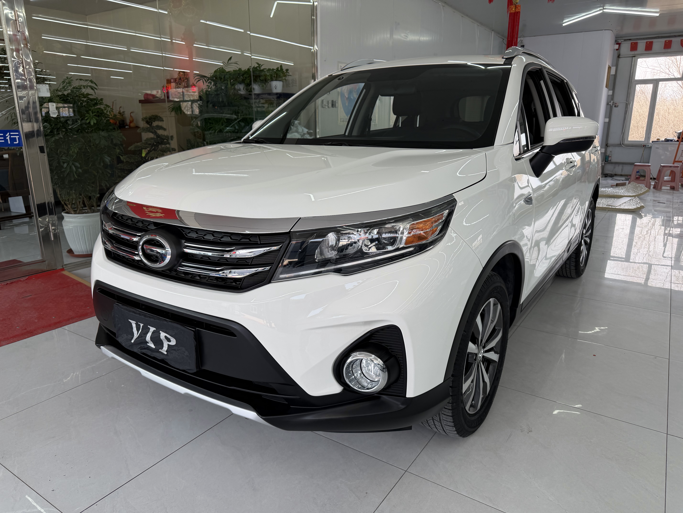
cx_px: 342
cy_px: 256
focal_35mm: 24
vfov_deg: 56.8
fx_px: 474
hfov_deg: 71.6
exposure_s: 1/321
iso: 80
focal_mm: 6.76
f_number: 1.78
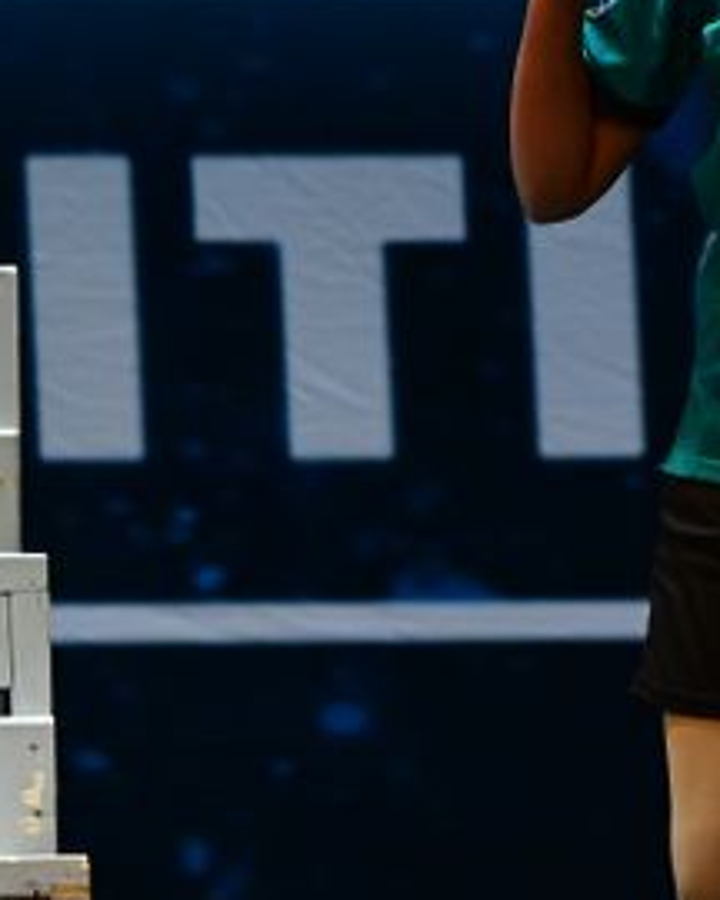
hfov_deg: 3.2
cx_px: 1000
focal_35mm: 481
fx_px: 12812
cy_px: 348
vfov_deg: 4.0
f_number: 3.5
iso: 5000
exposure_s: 1/640
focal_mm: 135
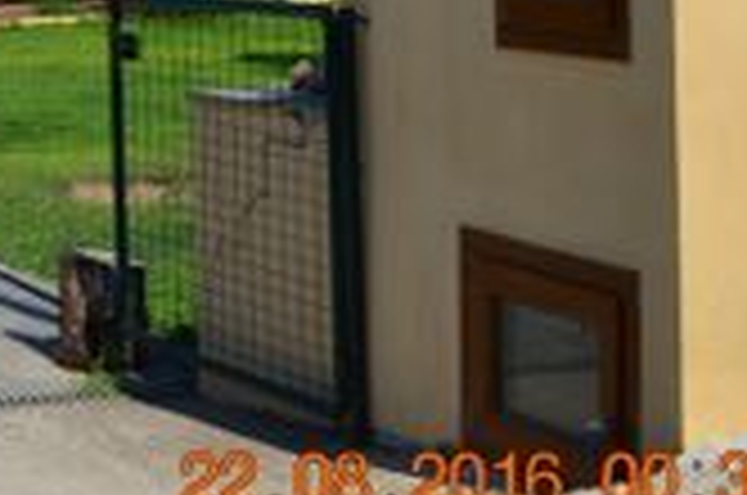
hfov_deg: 16.1
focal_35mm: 119
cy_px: -277
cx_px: -302
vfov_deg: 11.0
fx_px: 2464
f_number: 11
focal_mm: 22
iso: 100
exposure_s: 1/160
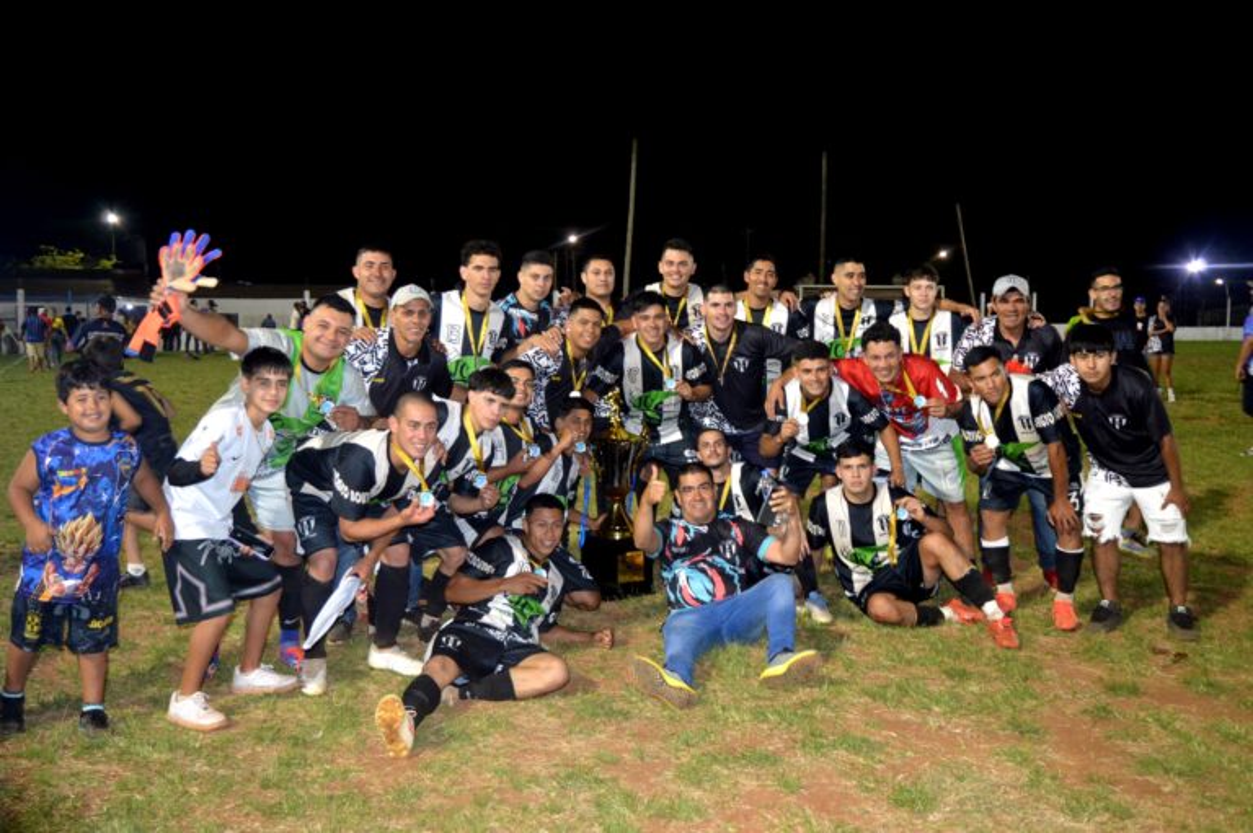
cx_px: 626
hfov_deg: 55.1
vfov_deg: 38.3
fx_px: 1200
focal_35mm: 34
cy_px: 416
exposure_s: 1/60
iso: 1250
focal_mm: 23
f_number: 3.8
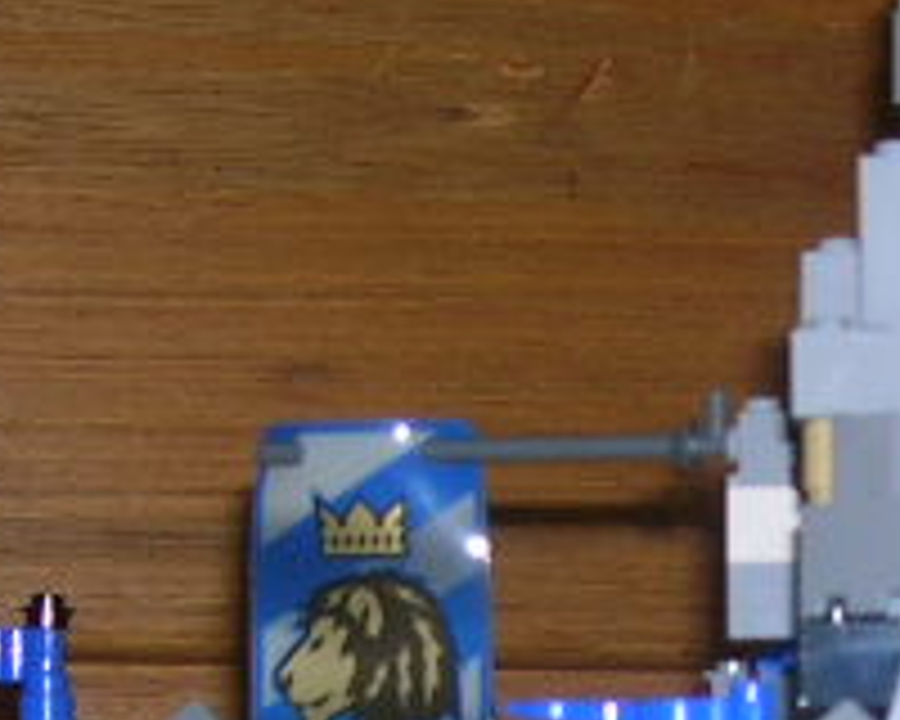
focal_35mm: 170
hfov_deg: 11.2
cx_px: 940
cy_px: 778
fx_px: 4528
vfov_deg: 9.0
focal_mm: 5.7
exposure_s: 1/60.1
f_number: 2.9
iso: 50
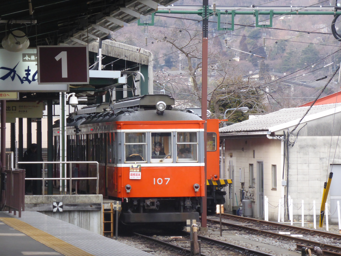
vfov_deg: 5.8
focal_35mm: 255
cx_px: 170
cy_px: 128
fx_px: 2512
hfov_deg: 7.8
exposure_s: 1/80
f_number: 5.6
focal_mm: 41.3
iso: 320
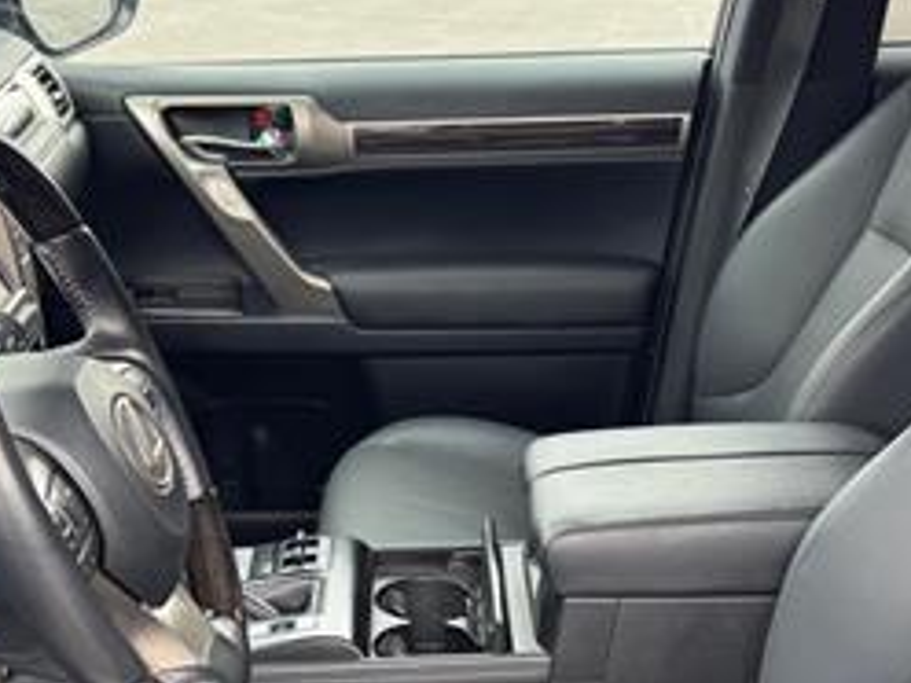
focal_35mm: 62
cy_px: 687
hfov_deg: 31.0
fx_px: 1632
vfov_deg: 22.7
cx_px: 595
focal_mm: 6.76
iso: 64
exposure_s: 1/121
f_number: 1.78
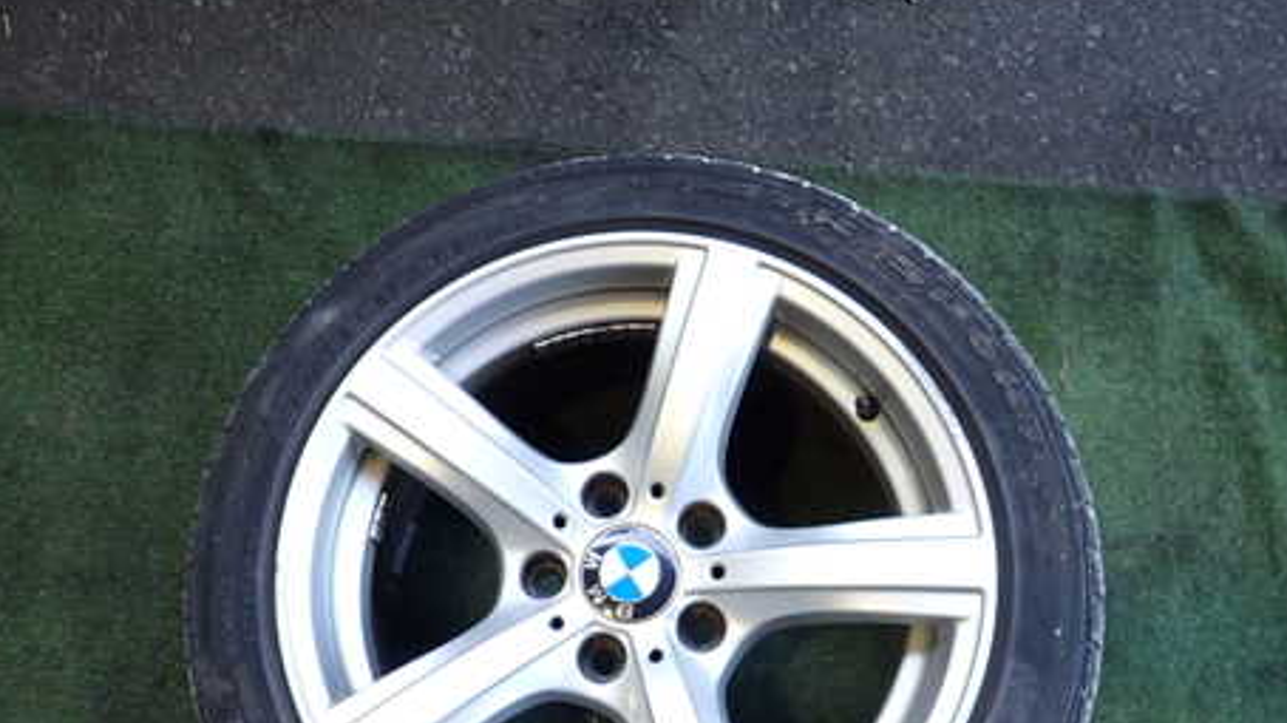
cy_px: 530
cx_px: 595
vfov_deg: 32.3
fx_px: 1228
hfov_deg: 55.3
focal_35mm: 36
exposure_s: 1/100
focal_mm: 4.5
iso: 200
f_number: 2
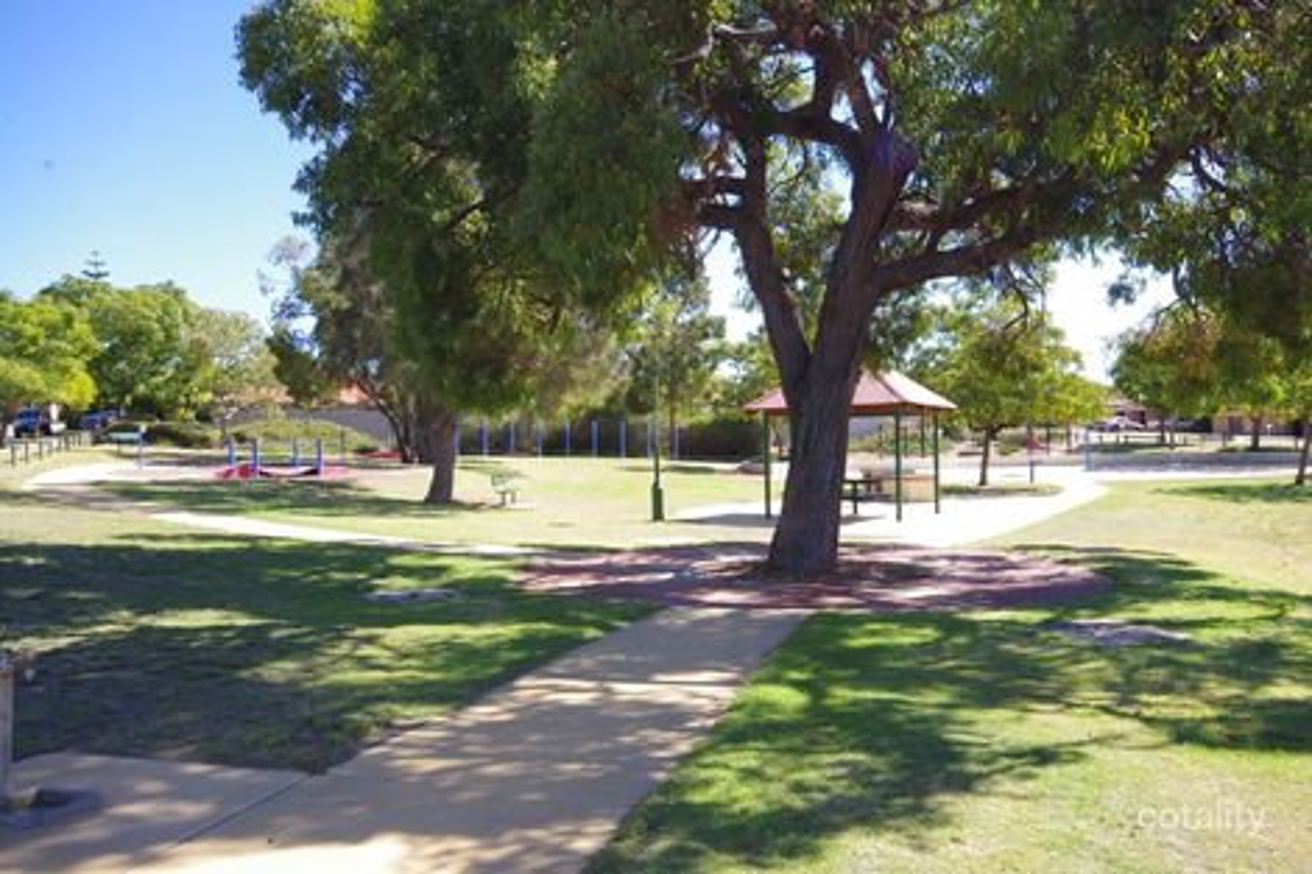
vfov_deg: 43.6
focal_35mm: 30
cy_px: 437
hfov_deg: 61.9
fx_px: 1093
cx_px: 656
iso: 400
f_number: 11
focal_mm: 20
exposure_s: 1/100
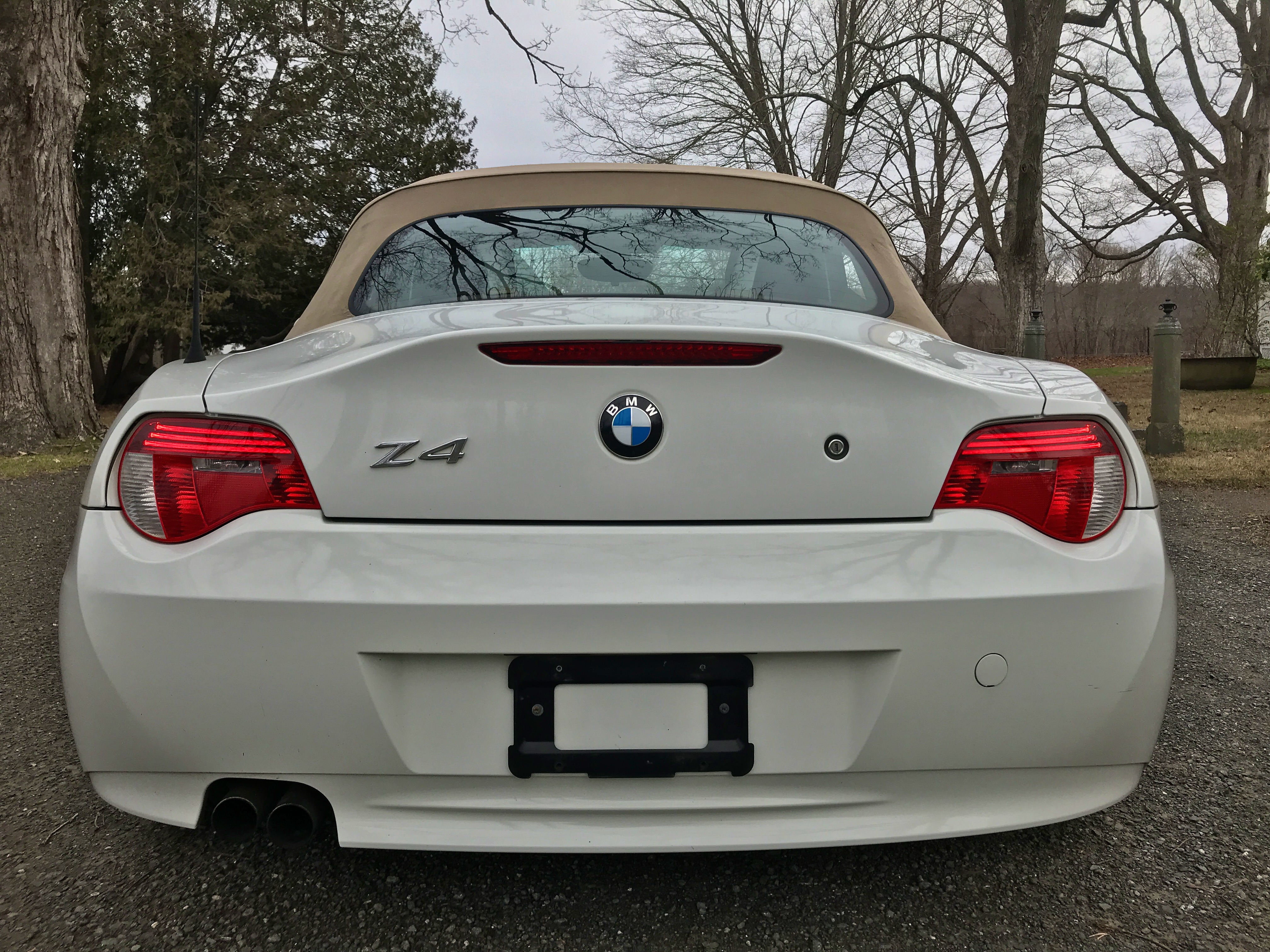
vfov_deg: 49.7
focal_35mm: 28
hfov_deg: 63.4
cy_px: 476
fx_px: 1027
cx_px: 635
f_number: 1.8
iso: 20
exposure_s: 1/958
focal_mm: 3.99
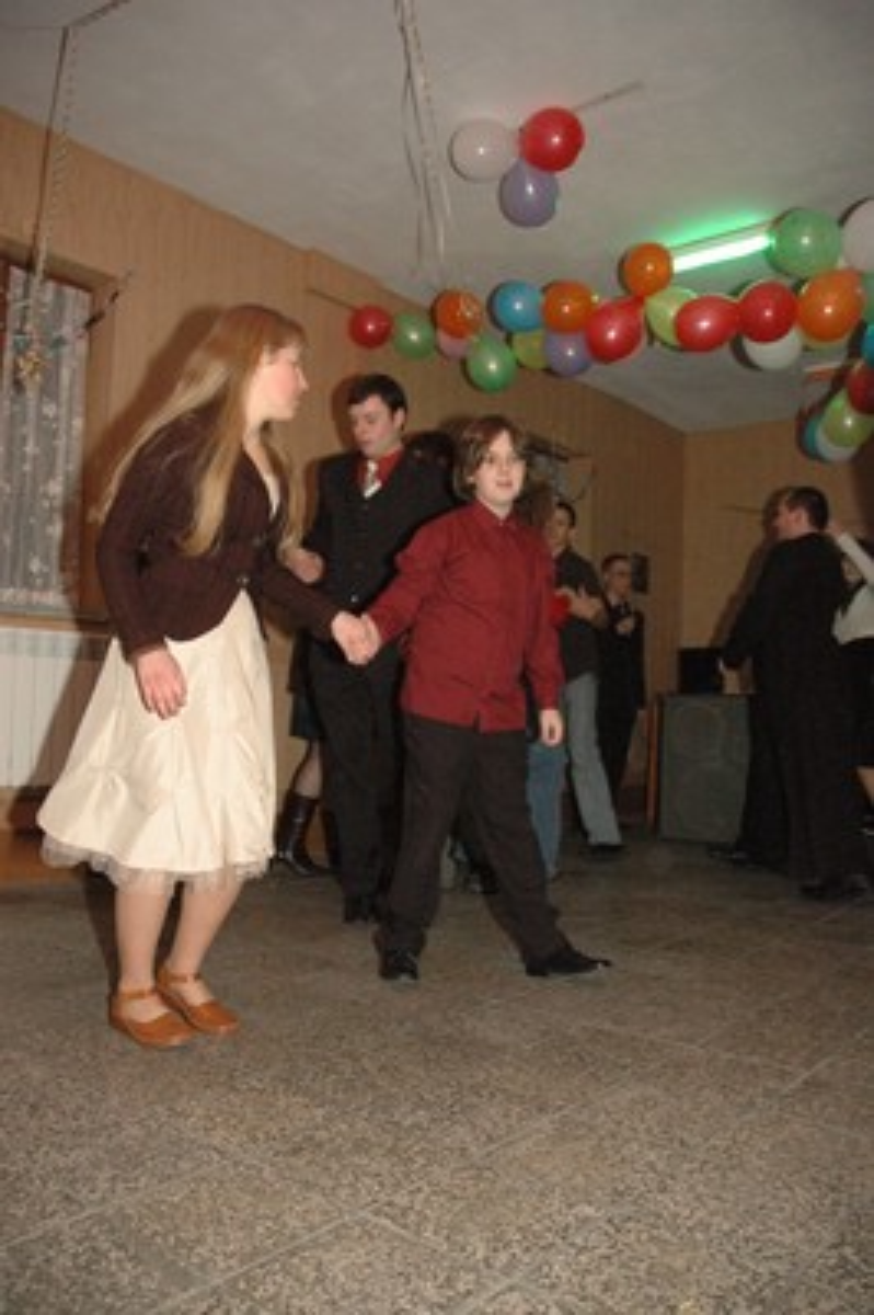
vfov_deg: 67.4
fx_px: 985
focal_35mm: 27
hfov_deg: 47.9
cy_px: 658
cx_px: 437
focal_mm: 18
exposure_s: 1/60
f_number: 3.5
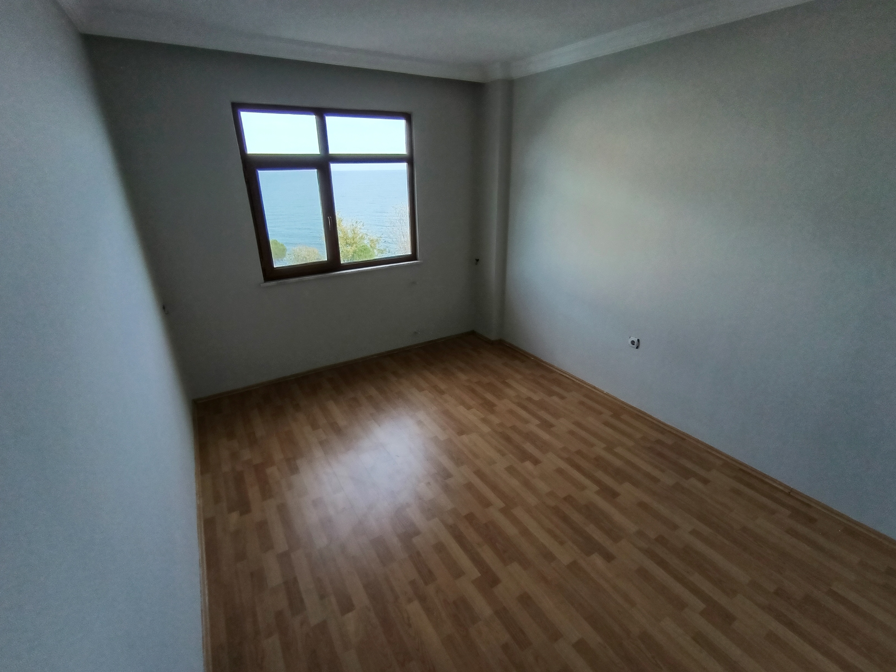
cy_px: 336
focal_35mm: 16
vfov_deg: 78.1
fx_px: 414
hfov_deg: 94.5
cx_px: 448
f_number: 2.2
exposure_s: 1/99.9
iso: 160
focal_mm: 1.65
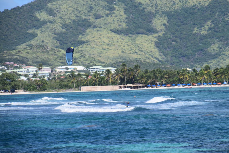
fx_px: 2099
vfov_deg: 4.2
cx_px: 114
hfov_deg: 6.2
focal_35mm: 330
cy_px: 76
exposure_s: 1/500
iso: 280
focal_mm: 220
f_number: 11
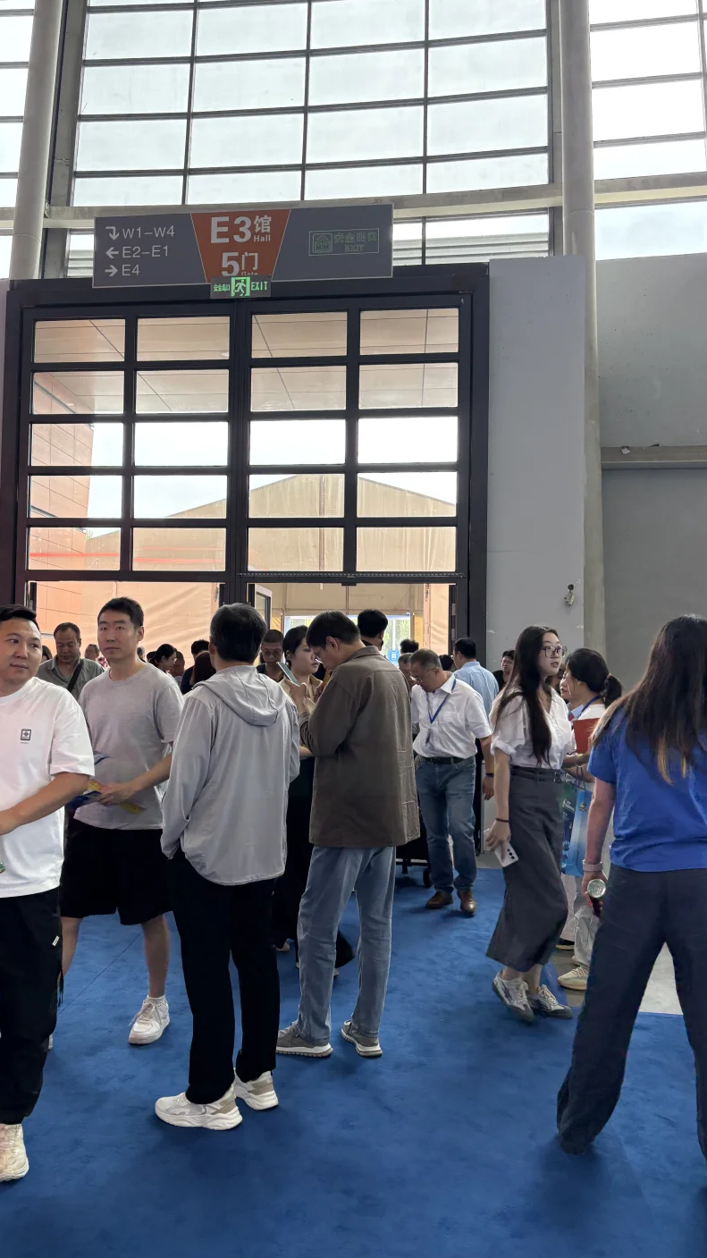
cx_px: 273
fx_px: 967
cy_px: 615
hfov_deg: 39.9
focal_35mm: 29
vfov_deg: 66.1
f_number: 1.6
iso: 64
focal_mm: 5.96
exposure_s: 1/251
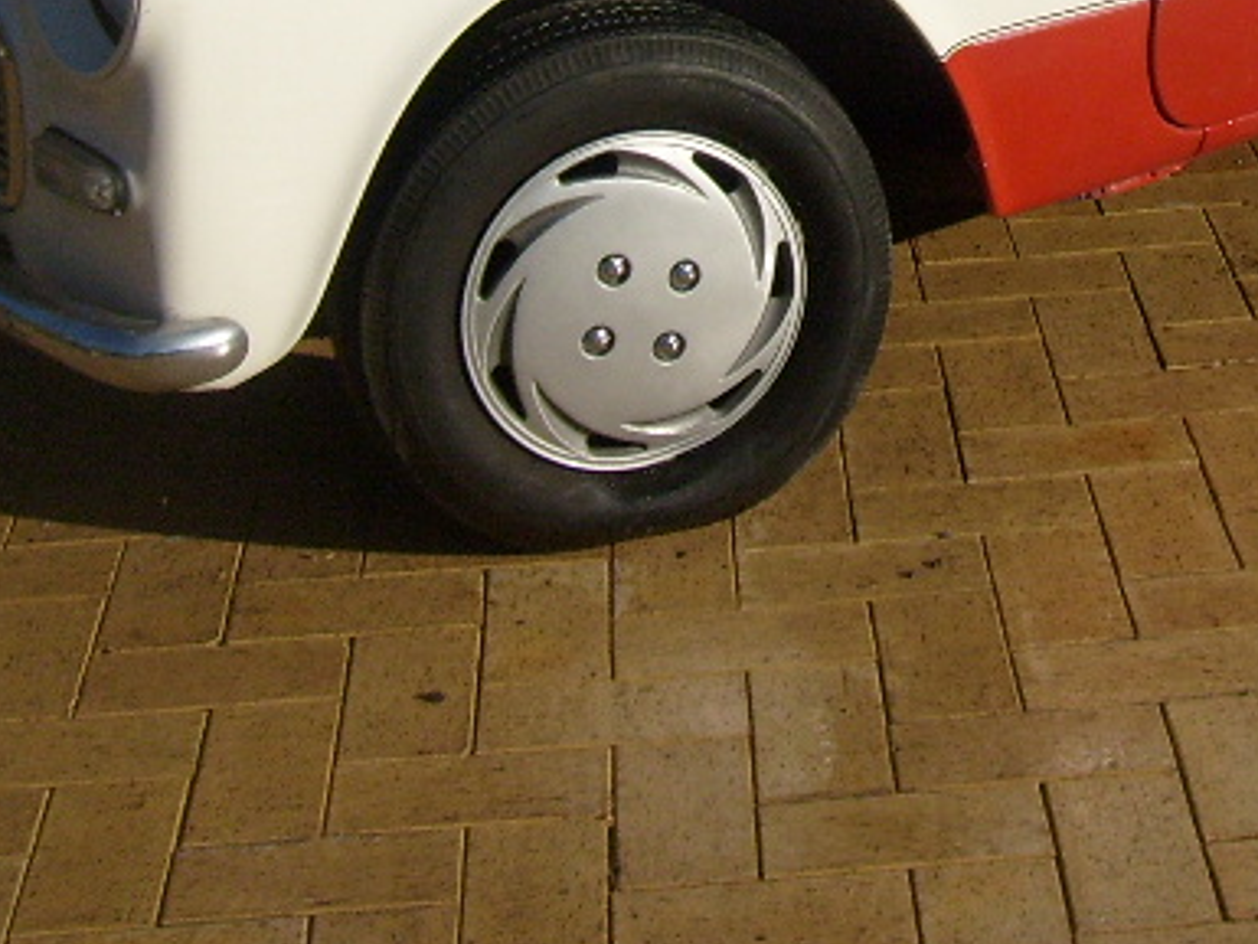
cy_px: -196
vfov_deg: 15.3
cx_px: 1117
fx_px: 3381
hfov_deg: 20.7
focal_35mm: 93
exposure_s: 1/500
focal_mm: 5.8
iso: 80
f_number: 7.1
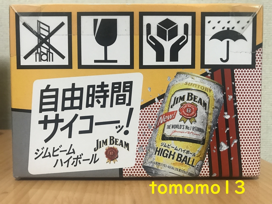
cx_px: 136
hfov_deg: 63.4
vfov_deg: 49.7
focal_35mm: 28
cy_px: 102
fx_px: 220
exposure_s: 1/17
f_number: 1.8
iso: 100
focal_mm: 3.99
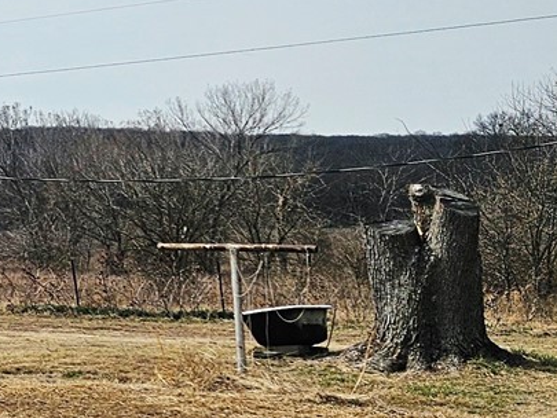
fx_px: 1754
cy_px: 40
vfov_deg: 13.5
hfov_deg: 13.7
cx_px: -723
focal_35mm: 109
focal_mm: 6.3
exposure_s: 1/2500
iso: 10
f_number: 1.7
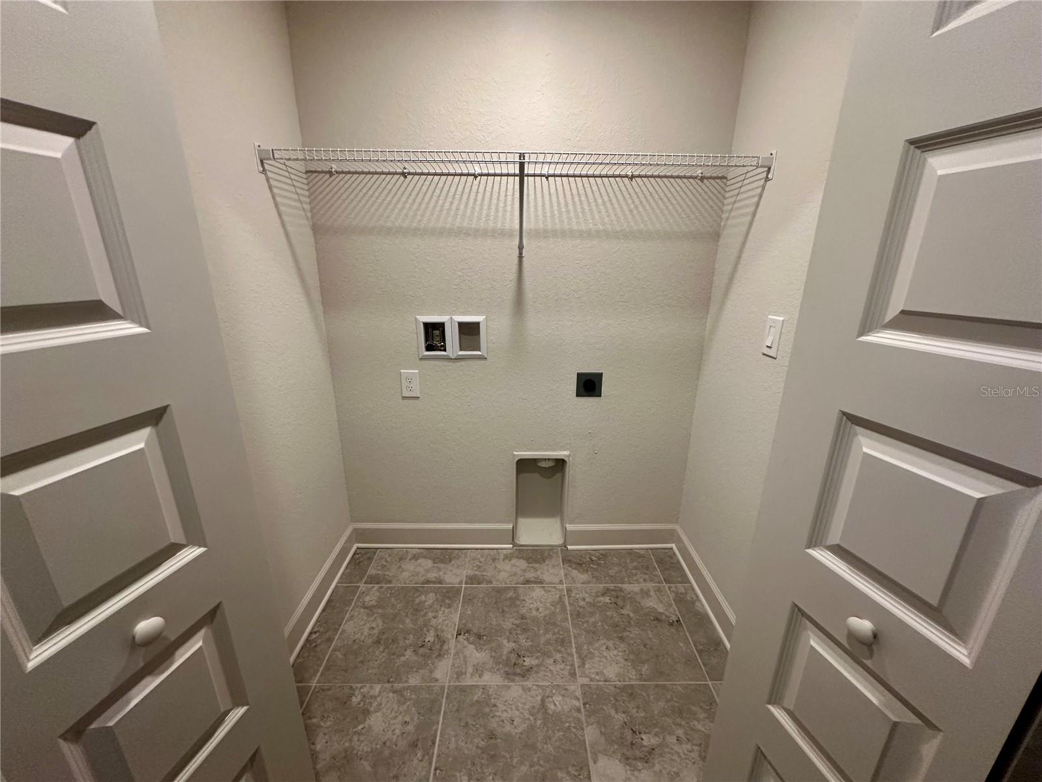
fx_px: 421
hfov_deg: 102.1
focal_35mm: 14
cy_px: 391
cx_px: 521
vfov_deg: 85.7
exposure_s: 1/120
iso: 200
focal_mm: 2.22
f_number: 2.2
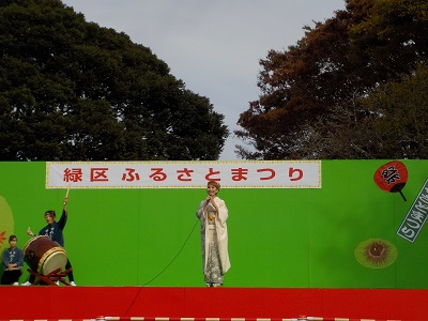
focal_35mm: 71
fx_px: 878
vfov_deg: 20.7
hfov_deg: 27.4
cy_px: 160
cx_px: 214
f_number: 5.3
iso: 125
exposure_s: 1/1250
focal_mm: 9.7
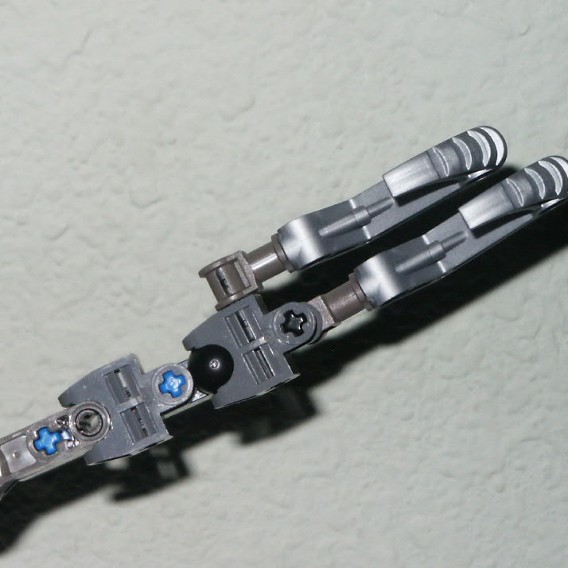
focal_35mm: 176
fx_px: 3267
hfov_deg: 9.9
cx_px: 140
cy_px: 344
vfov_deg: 9.9
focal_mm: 22.62
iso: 200
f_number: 8
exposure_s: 1/90
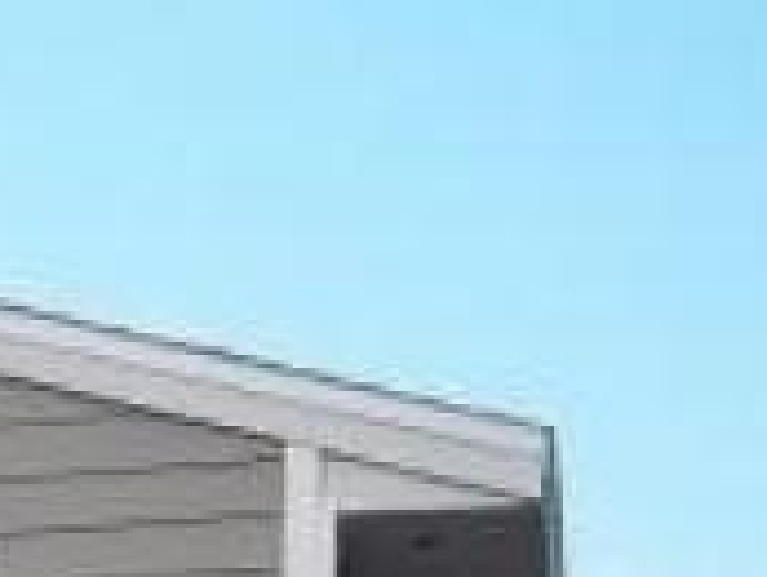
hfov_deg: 9.1
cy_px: 1278
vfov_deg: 7.5
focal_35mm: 189
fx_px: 4191
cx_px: -1233
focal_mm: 5.7
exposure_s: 1/320
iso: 80
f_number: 2.9
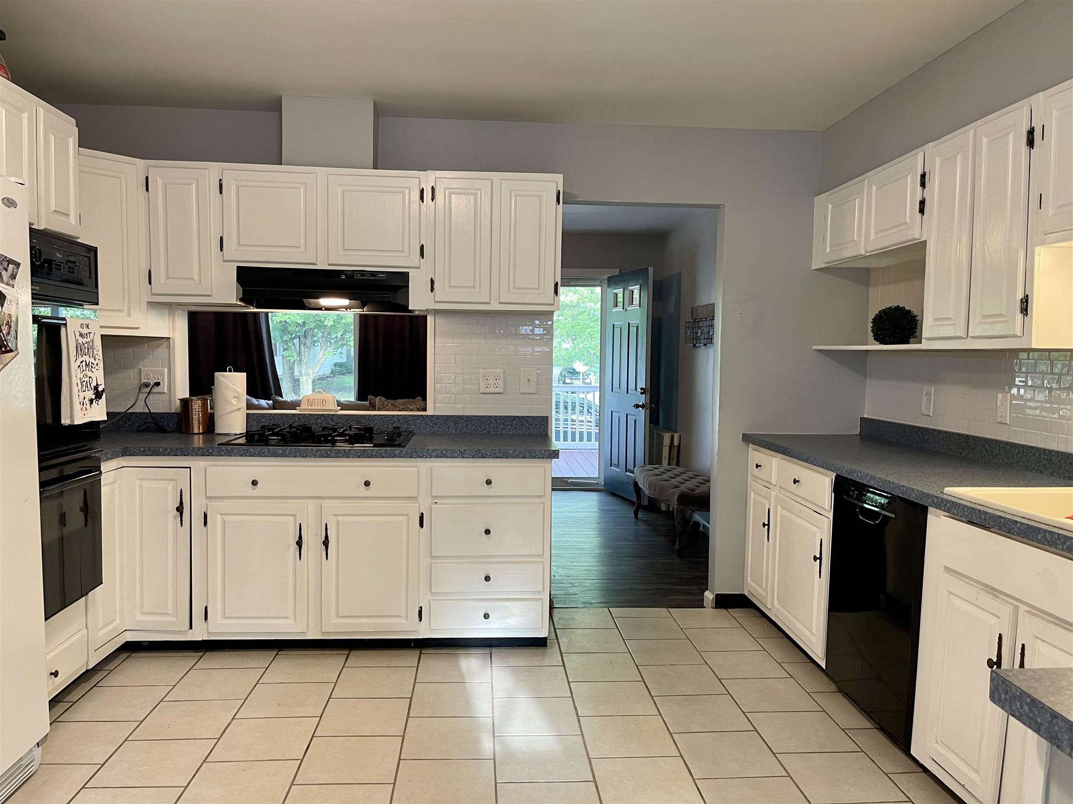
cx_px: 536
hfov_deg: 67.3
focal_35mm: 26
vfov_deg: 53.1
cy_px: 402
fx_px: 806
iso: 125
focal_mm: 5.1
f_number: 1.6
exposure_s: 1/60
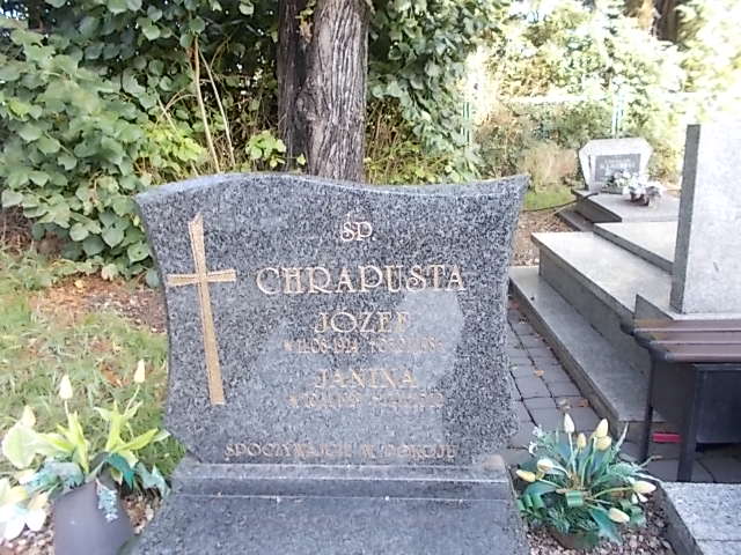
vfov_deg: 53.1
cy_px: 278
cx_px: 370
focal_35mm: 26
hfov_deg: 67.3
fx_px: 557
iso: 80
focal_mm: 4.6
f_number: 3.2
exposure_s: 1/25
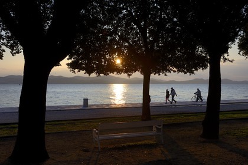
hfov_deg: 58.7
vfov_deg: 41.1
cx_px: 124
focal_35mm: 32
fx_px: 220
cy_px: 82
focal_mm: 32
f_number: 9
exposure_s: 1/320
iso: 200
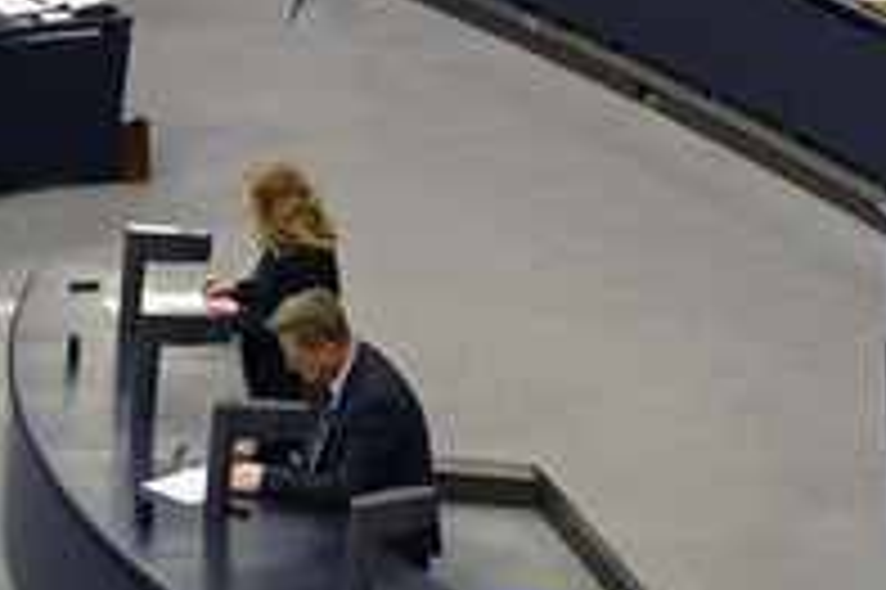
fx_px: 4229
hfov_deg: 12.0
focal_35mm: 172
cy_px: 81
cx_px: 358
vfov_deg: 7.9
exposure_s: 1/500
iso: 3200
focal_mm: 75
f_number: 4.5
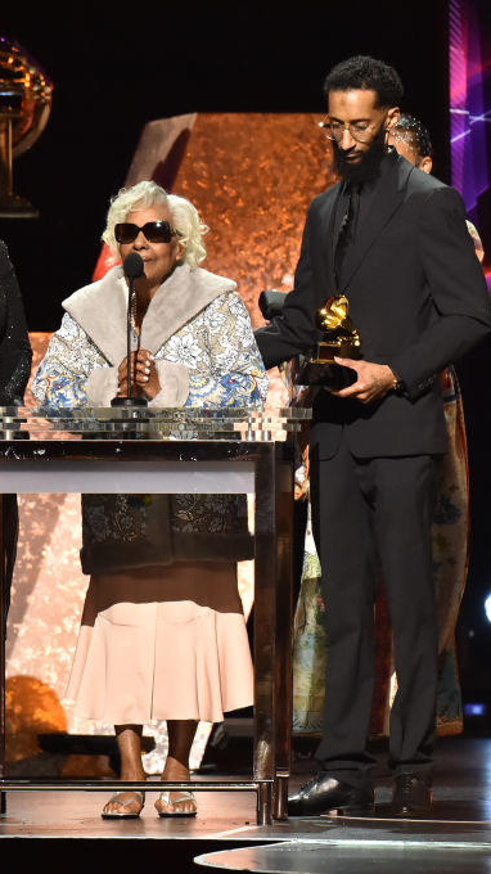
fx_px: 11329
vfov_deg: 4.4
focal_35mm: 489
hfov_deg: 2.5
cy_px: 437
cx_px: 433
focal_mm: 310
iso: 6400
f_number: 5.6
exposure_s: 1/160
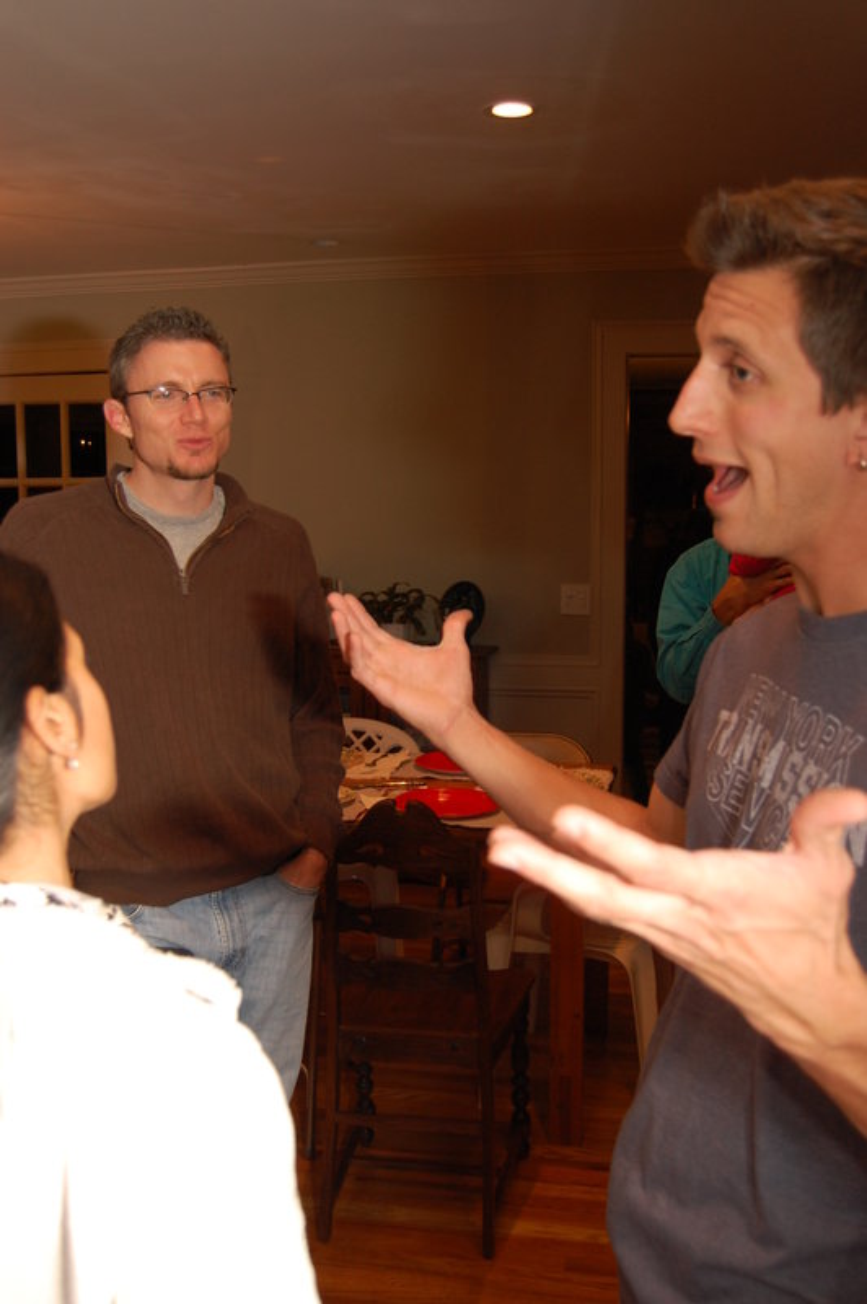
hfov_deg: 36.8
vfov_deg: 53.2
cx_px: 434
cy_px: 652
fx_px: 1303
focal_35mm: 36
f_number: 5
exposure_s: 1/60
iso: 400
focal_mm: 24
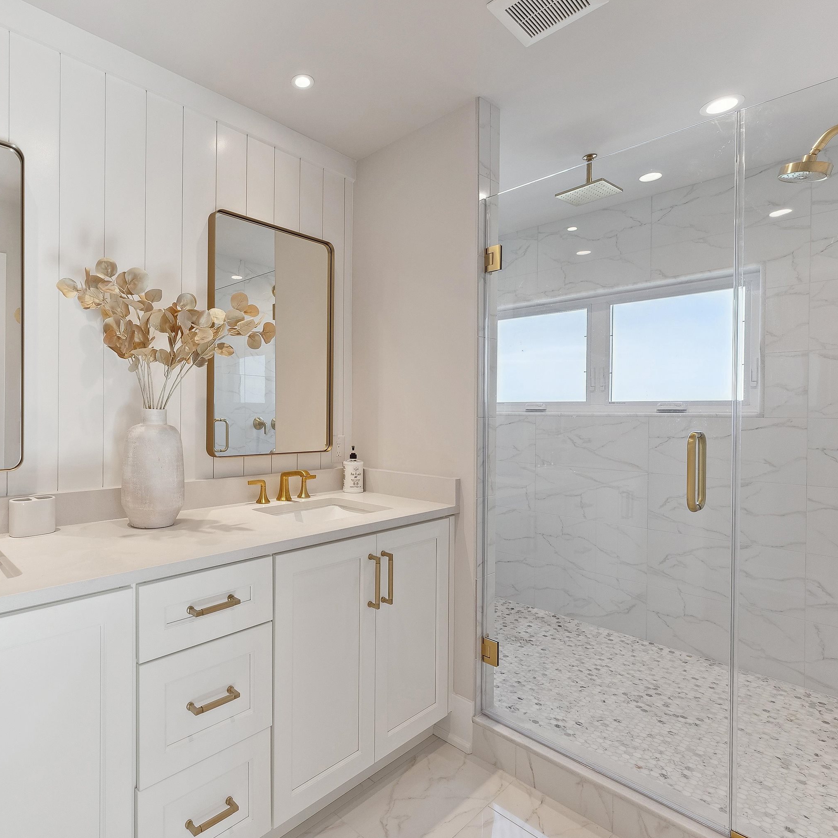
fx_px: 493
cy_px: 419
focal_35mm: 18
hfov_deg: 78.8
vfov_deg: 80.7
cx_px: 299
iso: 500
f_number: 7.1
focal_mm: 14
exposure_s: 1/60
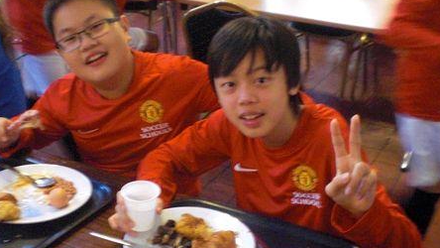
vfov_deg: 21.4
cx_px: 191
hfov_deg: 37.2
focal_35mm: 56
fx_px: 654
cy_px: 146
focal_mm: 6.3
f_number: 3.1
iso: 800
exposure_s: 1/20
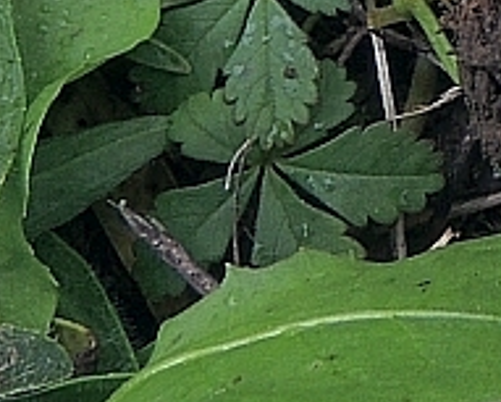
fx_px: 2566
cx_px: 950
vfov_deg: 8.4
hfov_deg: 10.4
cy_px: -441
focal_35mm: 173
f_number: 7.9
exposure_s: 1/40
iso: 100
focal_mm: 5.8
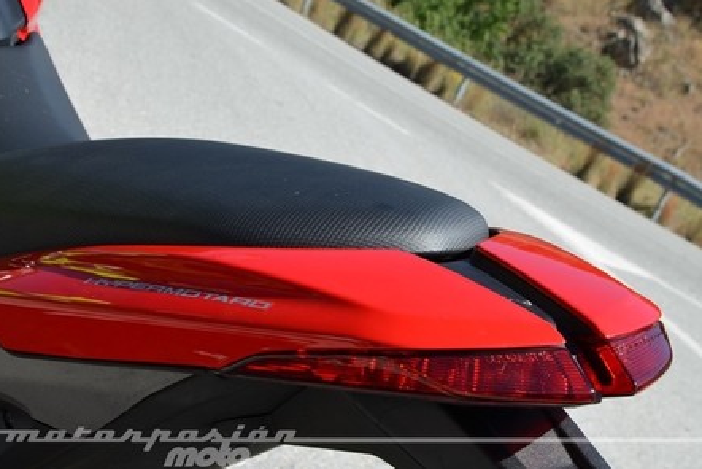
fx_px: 1248
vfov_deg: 21.3
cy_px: 234
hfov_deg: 31.4
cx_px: 349
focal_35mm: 64
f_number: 18
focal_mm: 42
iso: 100
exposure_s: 1/50
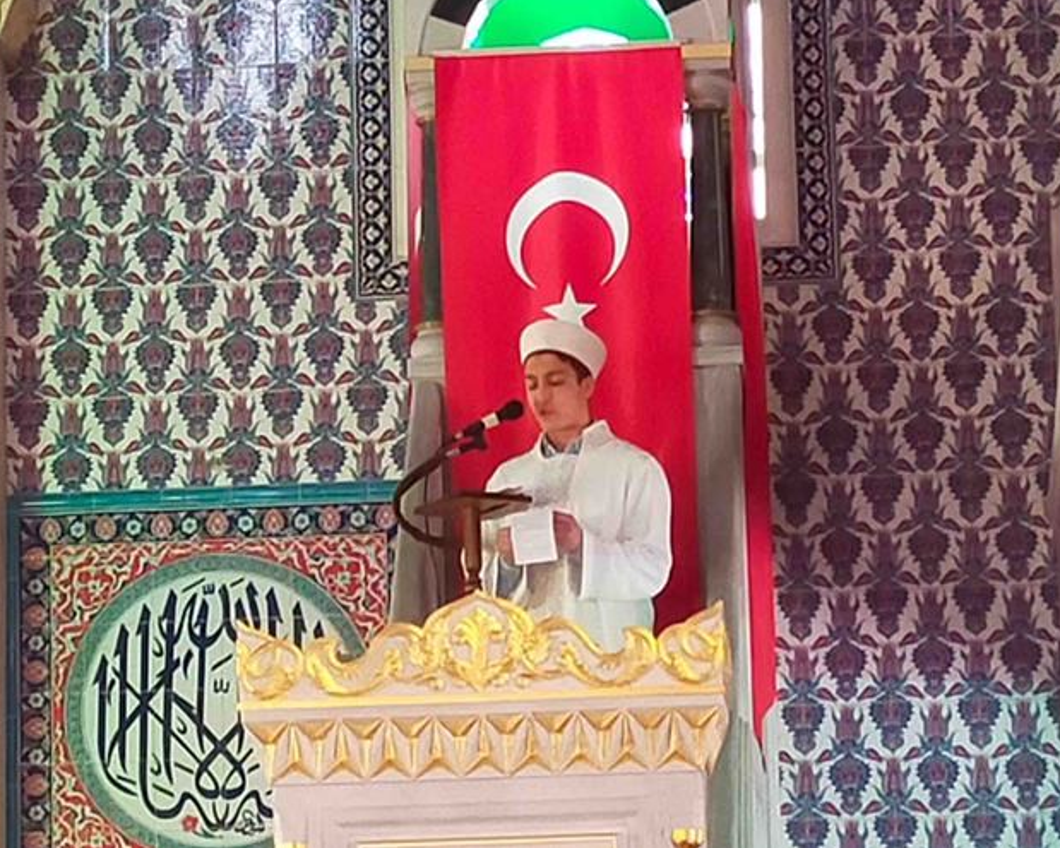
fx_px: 1819
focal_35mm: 58
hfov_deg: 32.4
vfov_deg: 26.2
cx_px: 464
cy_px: 423
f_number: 10
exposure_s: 1/400
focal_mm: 34
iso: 200
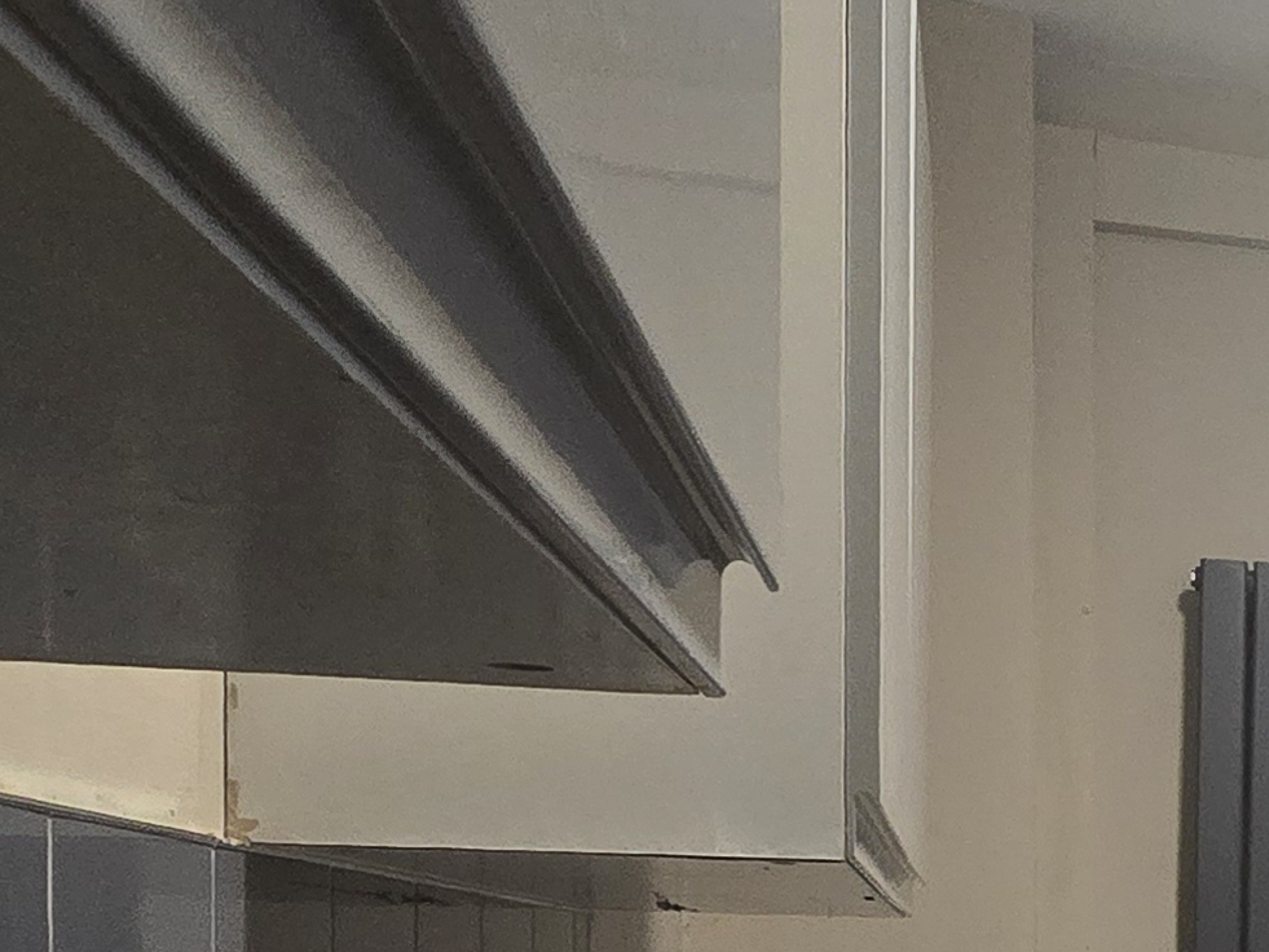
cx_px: 1674
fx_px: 1943
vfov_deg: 25.7
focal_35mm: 53
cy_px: 1026
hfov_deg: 29.0
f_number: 2.2
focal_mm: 2.2
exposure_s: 1/50
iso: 400
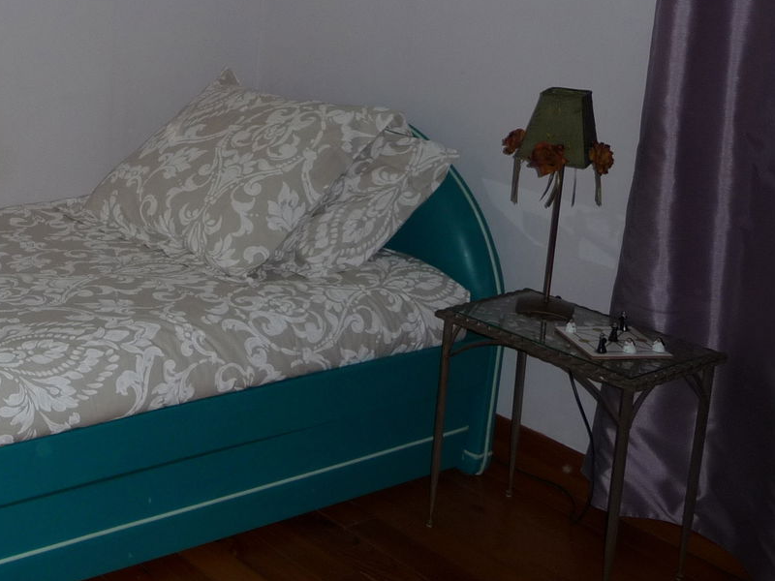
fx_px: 1254
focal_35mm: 56
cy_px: 125
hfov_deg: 31.8
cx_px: 4
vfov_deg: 25.7
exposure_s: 1/30
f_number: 3.3
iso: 100
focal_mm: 4.7
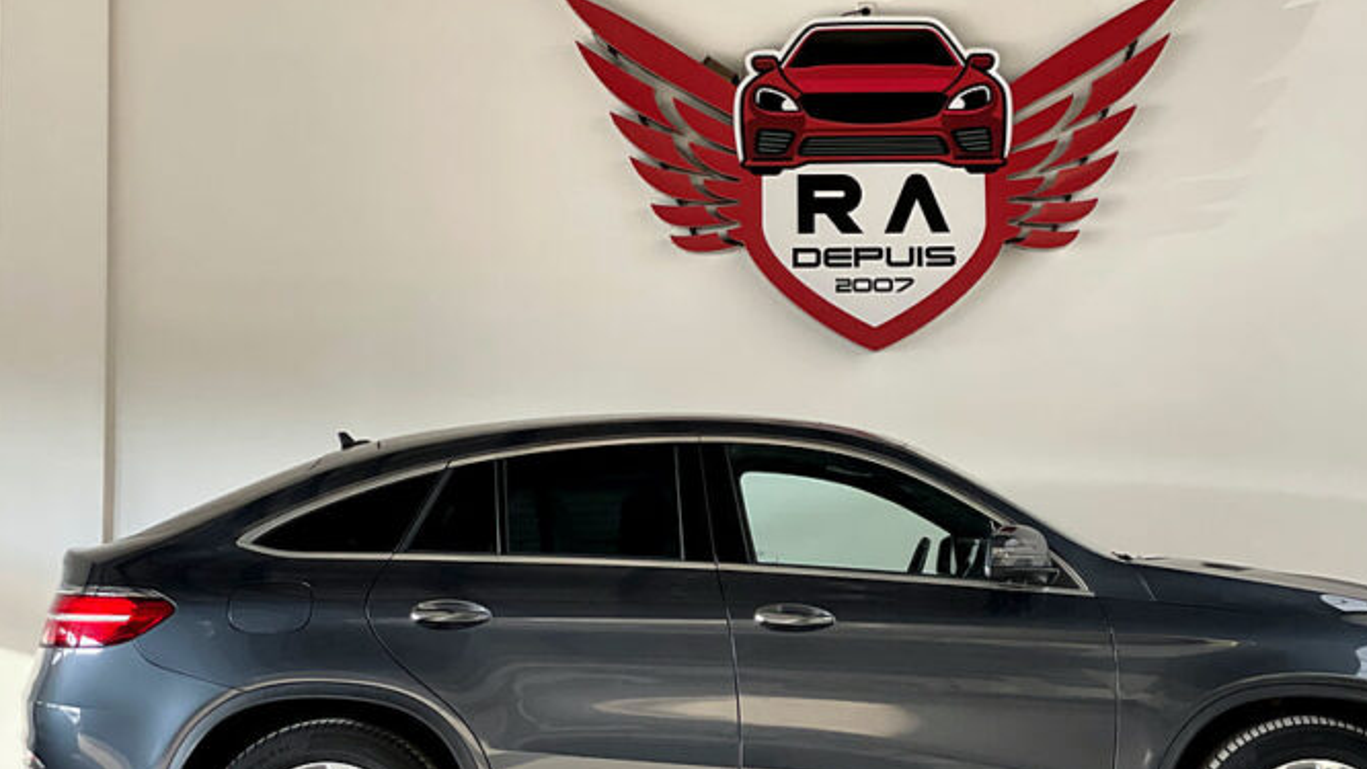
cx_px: 786
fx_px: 2465
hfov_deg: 30.9
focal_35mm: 68
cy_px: 396
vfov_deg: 17.7
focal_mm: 6
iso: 250
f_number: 2
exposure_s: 1/111
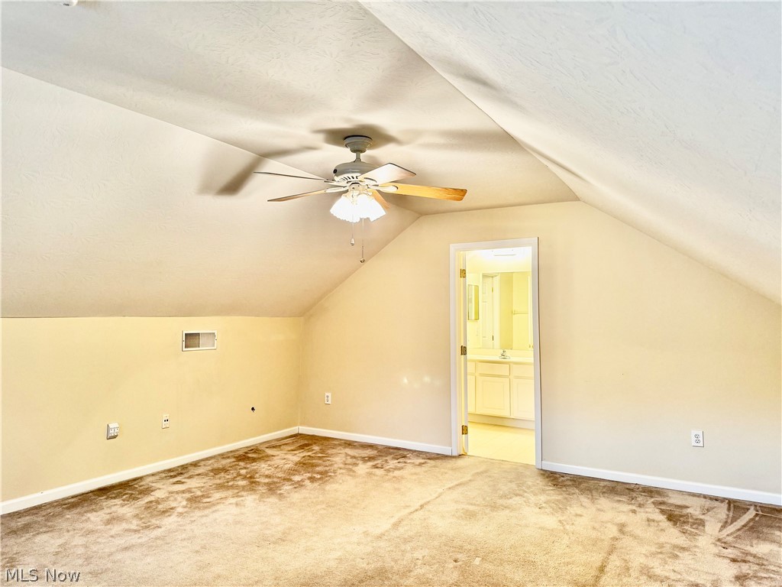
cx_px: 391
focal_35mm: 24
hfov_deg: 71.6
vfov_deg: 56.8
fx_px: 542
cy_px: 294
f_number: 1.78
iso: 160
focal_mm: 6.76
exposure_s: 1/60
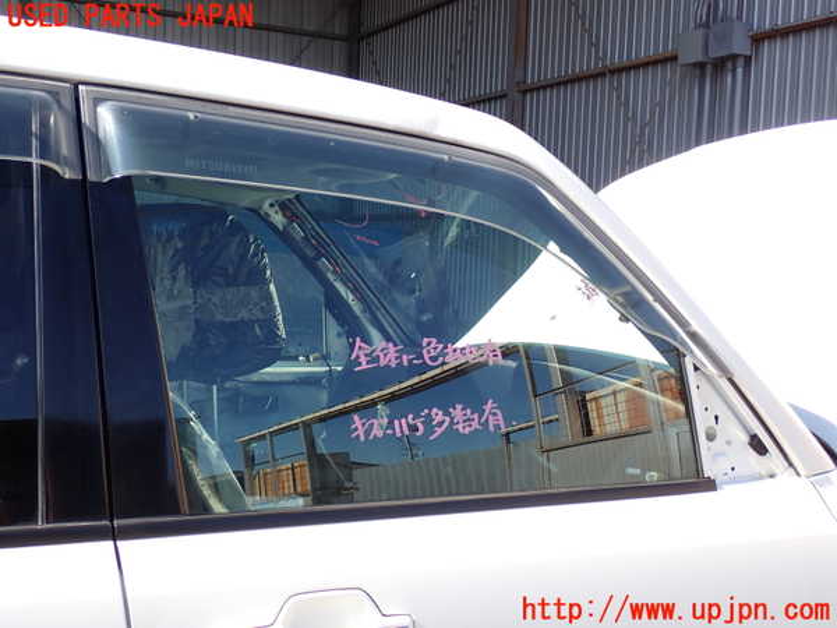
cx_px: 418
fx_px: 991
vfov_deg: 35.1
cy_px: 314
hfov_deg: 45.8
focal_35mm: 41
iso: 100
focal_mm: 7.31
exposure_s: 1/250
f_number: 4
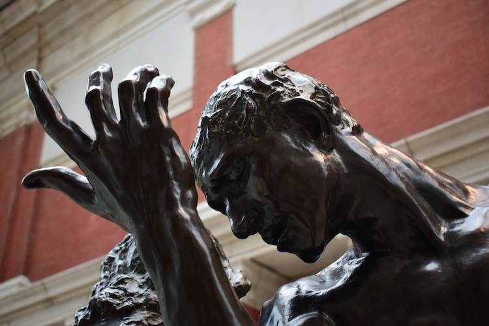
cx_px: 244
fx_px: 693
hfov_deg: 38.9
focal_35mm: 51
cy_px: 163
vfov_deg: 26.5
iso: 500
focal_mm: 34
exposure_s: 1/80
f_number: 4.5
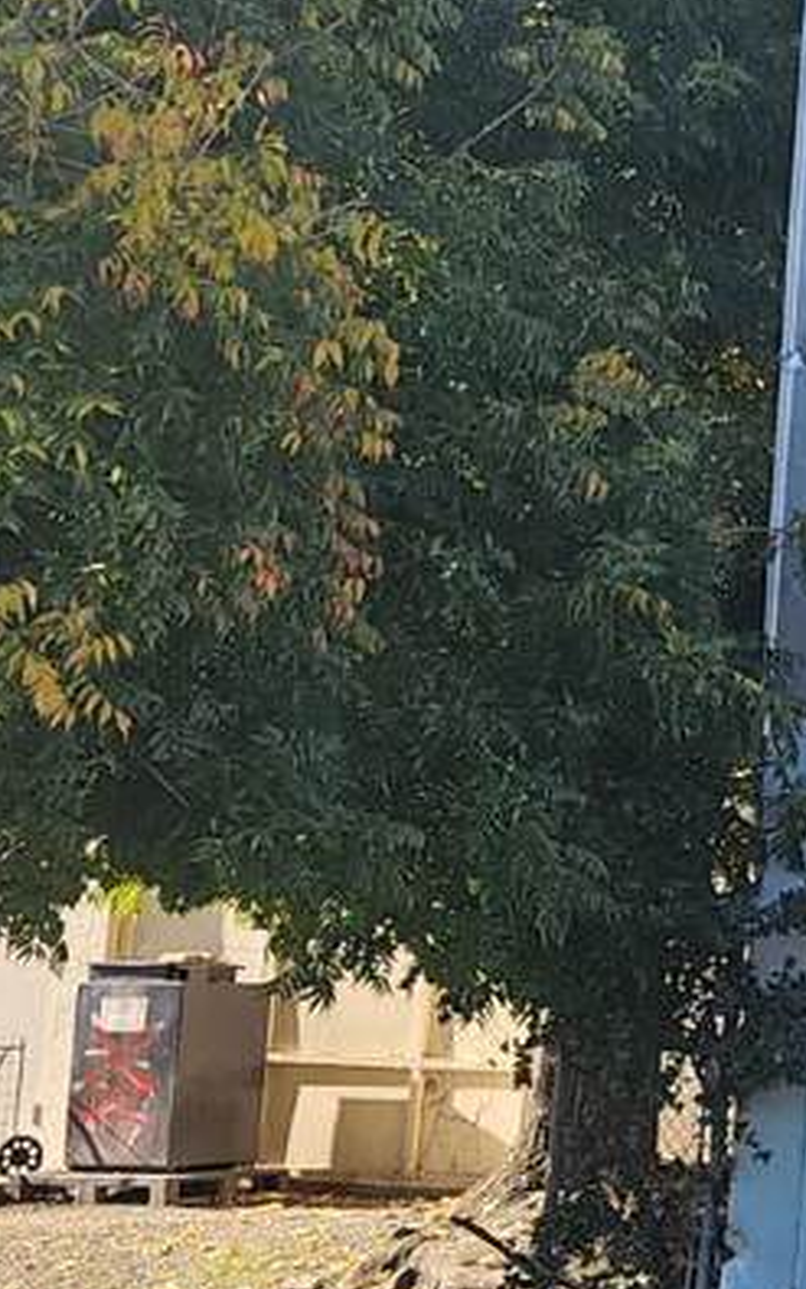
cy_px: 653
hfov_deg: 13.2
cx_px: 1808
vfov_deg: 26.1
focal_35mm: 79
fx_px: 2776
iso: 10
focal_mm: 6.3
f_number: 1.7
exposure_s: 1/202
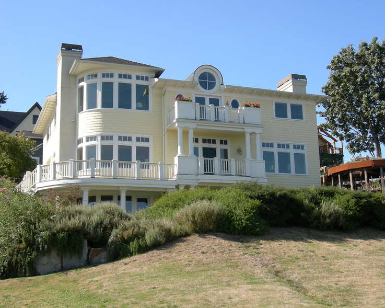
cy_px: 153
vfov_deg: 28.6
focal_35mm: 53
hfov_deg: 35.4
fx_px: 604
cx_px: 204
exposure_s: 1/194
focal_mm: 10.4
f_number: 5.5
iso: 64
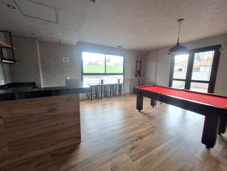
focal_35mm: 13
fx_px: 85
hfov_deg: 106.2
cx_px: 114
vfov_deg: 89.9
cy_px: 86
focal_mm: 1.74
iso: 80
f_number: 2.2
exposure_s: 1/40
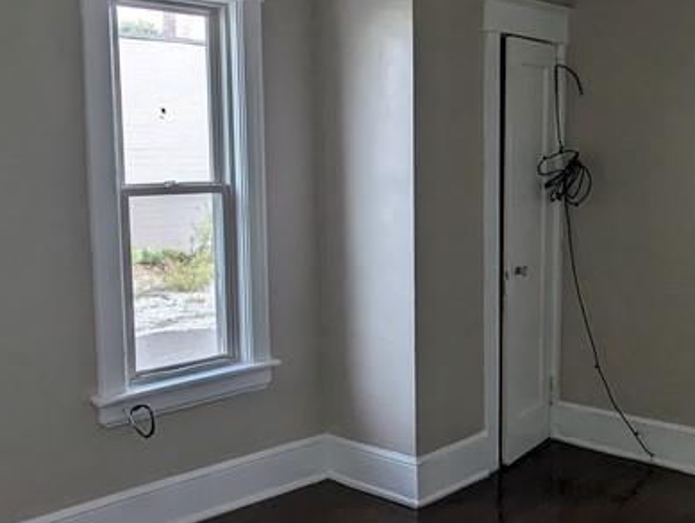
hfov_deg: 44.6
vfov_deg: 34.4
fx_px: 845
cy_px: 280
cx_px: 305
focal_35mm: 42
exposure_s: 1/204
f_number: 2.2
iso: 47
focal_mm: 2.35
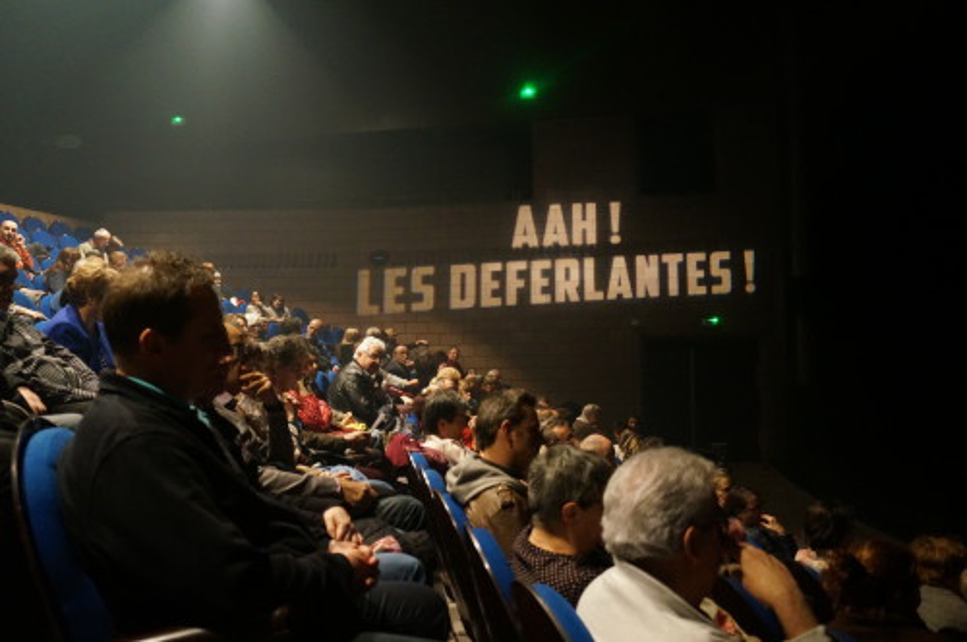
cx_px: 484
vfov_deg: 43.5
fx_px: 805
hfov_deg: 62.0
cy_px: 321
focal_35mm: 30
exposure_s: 1/40
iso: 3200
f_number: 3.5
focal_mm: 20
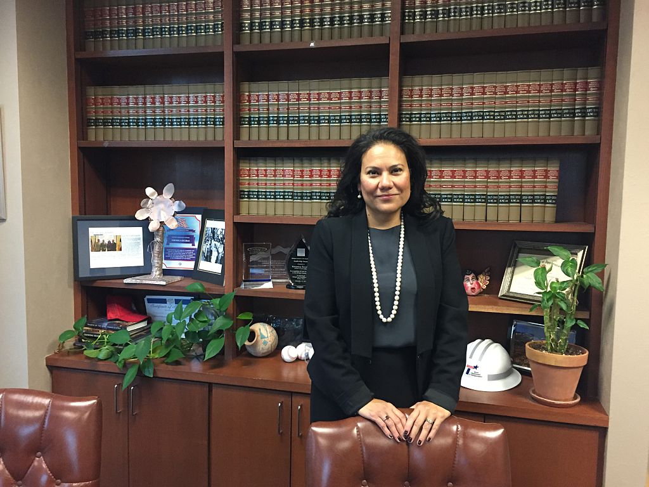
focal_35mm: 29
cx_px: 324
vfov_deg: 48.2
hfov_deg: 61.7
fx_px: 544
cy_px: 244
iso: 250
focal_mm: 4.15
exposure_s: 1/20
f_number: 2.2
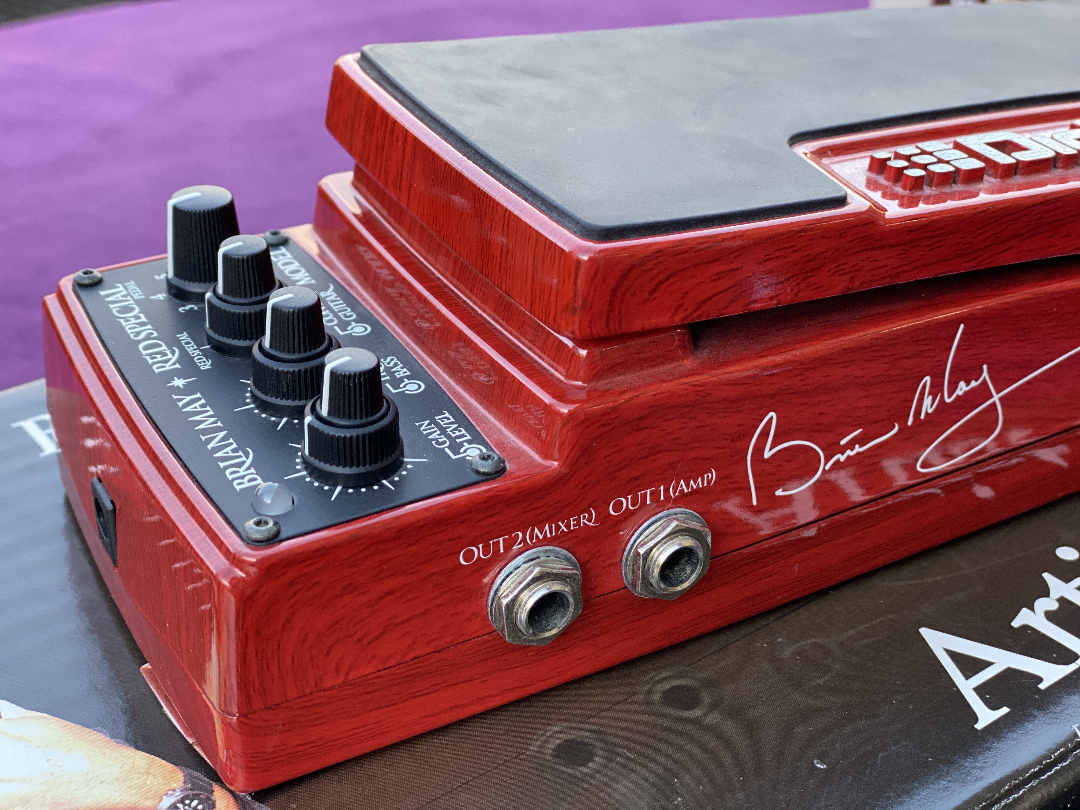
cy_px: 405
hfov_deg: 36.8
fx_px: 1622
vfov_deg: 28.0
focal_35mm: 52
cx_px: 540
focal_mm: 6
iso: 160
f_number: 2
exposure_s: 1/122
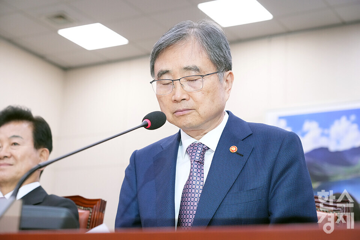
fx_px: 700
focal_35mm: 70
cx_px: 180
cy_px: 120
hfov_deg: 28.8
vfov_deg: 19.5
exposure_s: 1/160
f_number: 5
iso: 3200
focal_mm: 70
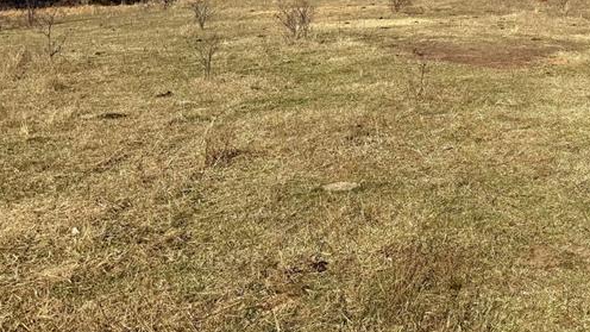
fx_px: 845
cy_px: -40
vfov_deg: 21.0
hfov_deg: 35.8
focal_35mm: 54
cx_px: 548
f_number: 1.78
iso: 80
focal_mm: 6.76
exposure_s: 1/5319
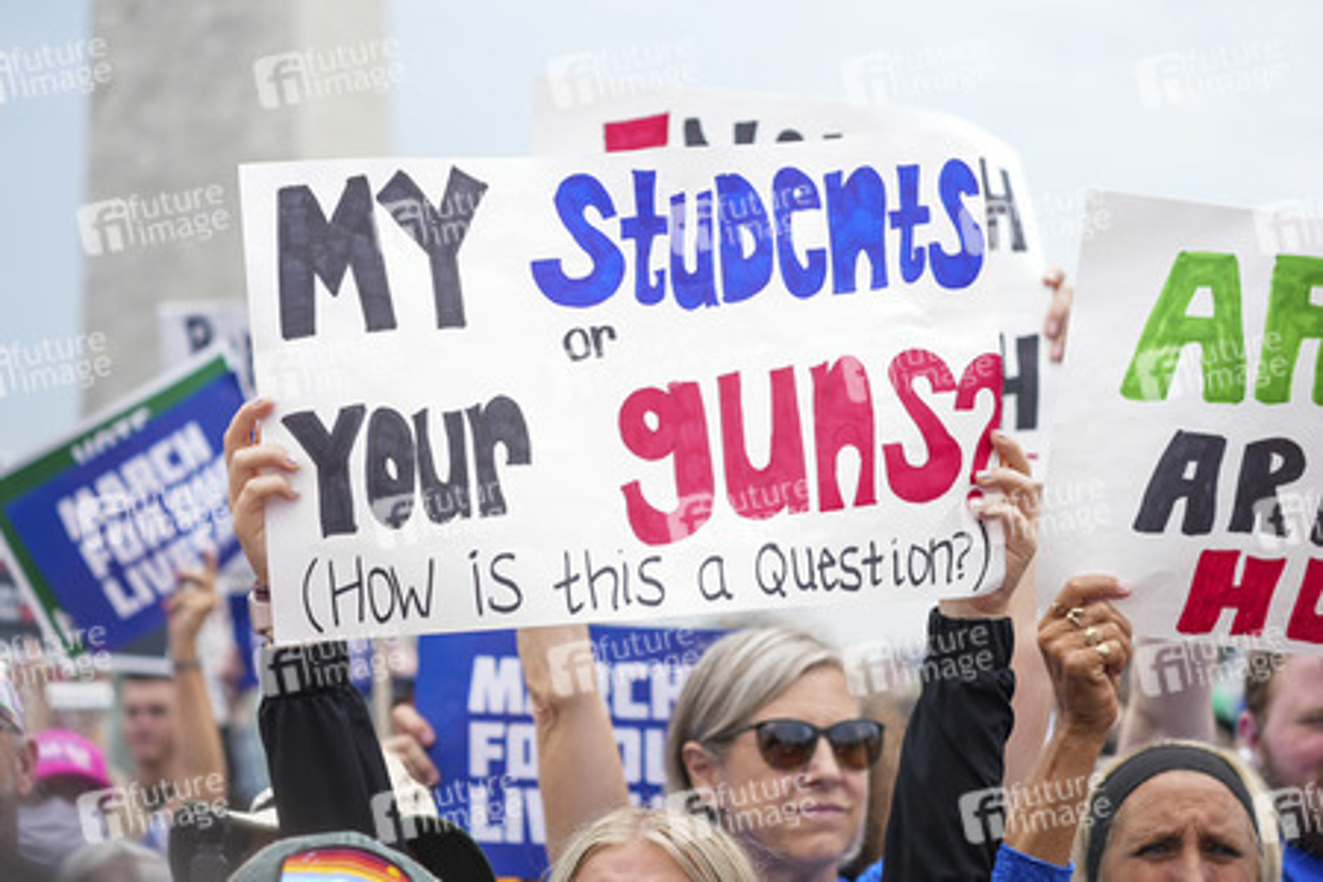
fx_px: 3675
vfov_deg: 13.7
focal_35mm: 100
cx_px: 662
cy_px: 441
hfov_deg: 20.4
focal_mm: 100
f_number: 5
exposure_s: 1/500
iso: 200
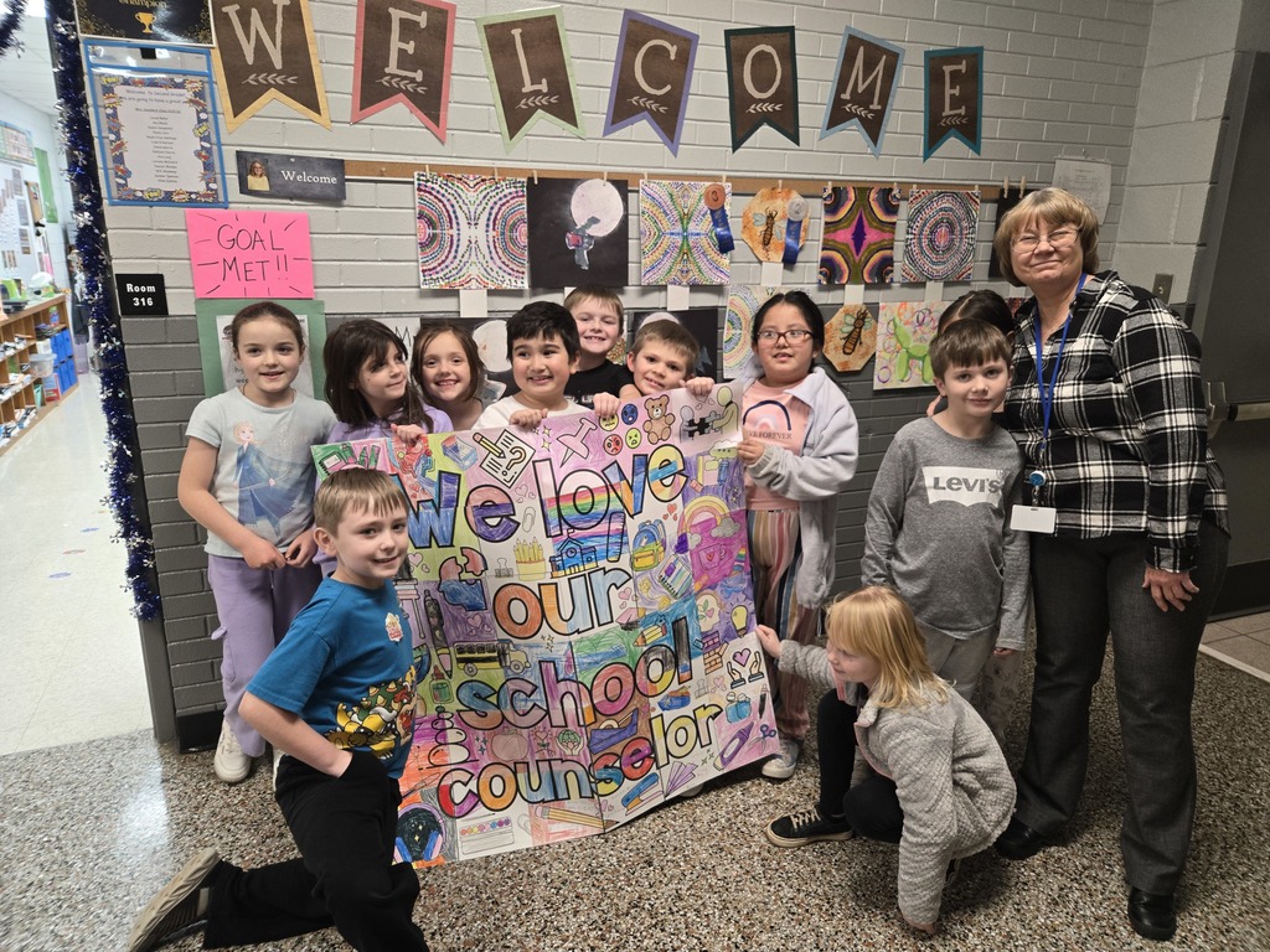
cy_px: 476
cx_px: 635
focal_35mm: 23
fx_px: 844
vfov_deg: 58.9
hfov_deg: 73.9
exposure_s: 1/120
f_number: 1.8
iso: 320
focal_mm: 5.4
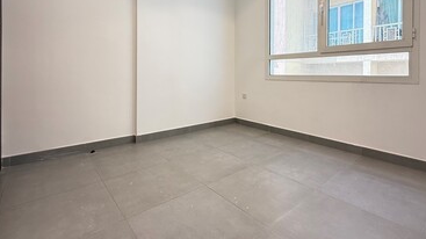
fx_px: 215
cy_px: 76
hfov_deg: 89.6
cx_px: 221
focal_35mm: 19
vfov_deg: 56.8
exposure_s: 1/99
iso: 125
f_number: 2.2
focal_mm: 2.22
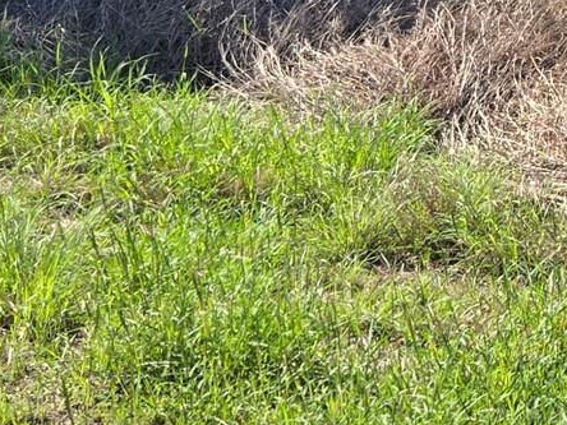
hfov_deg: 17.1
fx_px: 1736
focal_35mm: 106
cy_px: -226
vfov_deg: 13.1
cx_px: 801
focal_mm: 5.4
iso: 25
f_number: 1.8
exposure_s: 1/1252
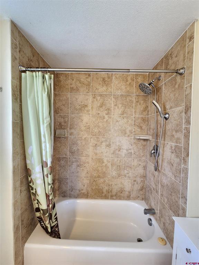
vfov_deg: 106.2
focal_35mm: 13
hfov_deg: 89.9
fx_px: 100
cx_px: 100
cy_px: 132
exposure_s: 1/60
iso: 125
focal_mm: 2.2
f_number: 2.2
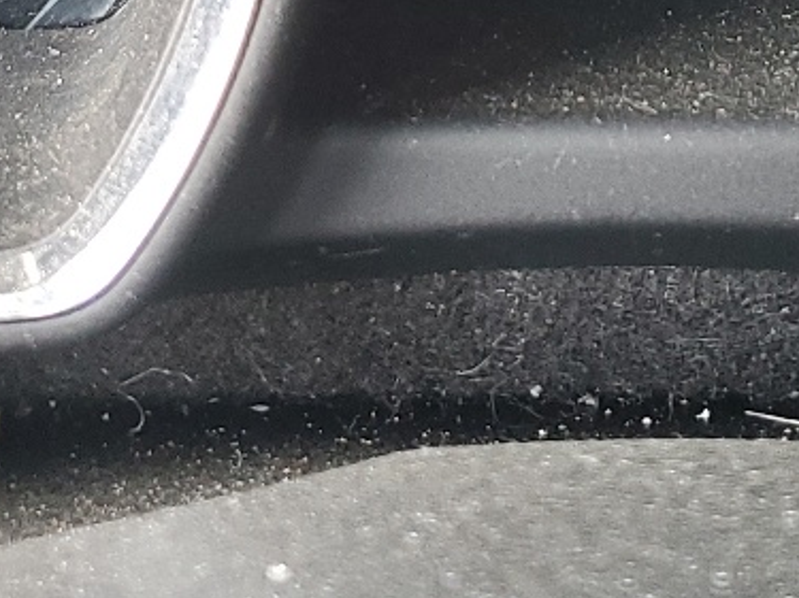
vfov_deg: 12.2
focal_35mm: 111
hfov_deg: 17.5
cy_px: -487
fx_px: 2561
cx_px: 688
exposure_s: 1/60.2
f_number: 1.5
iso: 100
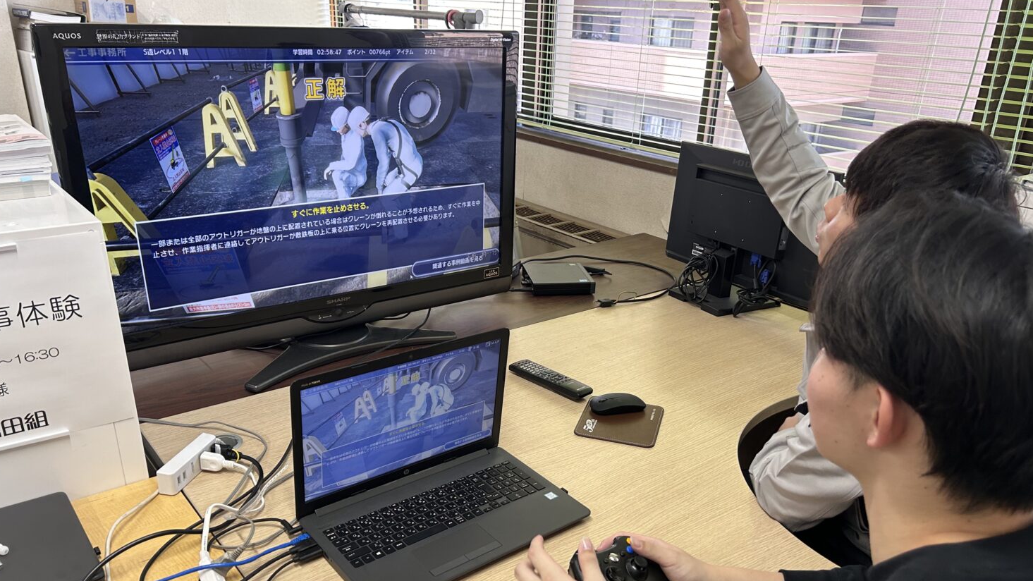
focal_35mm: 29
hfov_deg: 66.1
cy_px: 369
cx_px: 519
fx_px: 794
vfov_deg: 39.9
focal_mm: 5.7
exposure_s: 1/120
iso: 100
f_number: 1.5
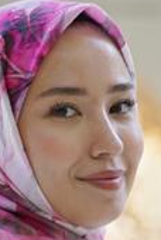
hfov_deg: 2.5
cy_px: 246
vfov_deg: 3.8
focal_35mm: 546
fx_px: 3648
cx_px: 24
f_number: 5.6
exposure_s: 1/125
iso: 500
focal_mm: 200
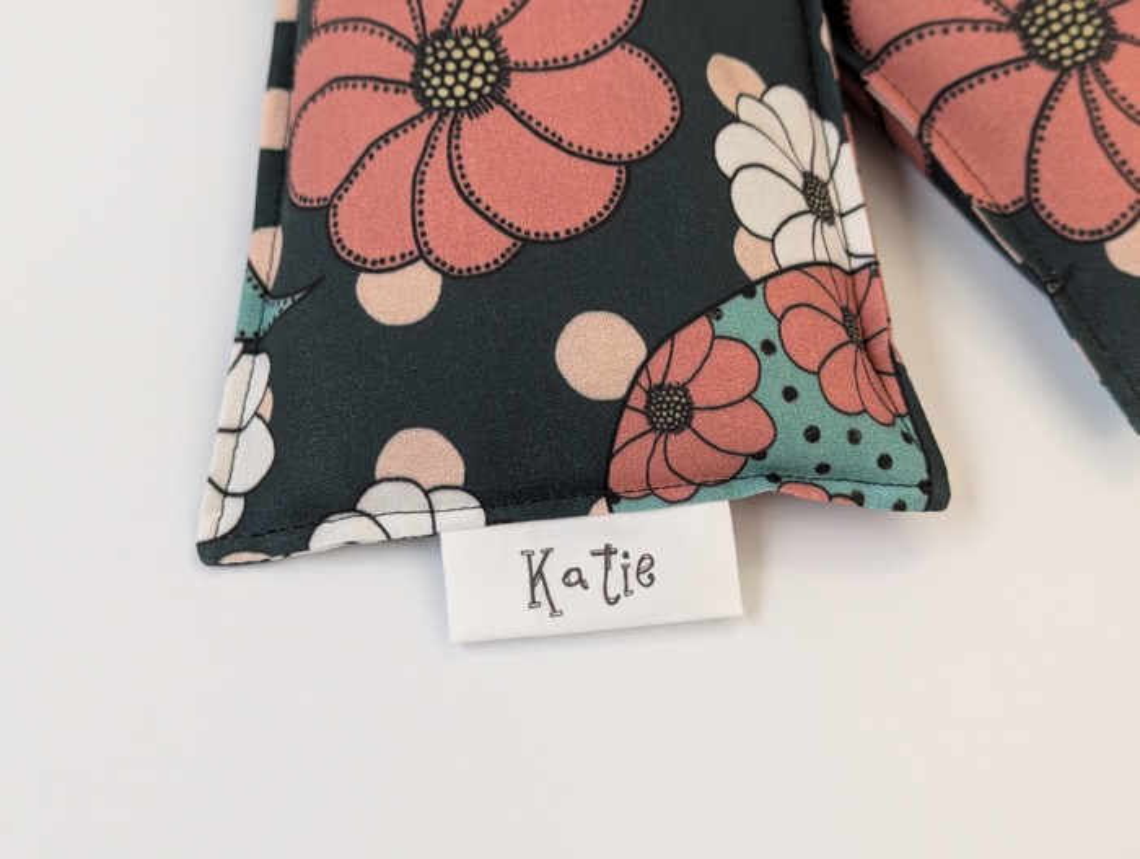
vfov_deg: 30.3
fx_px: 1583
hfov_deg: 39.6
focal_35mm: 48
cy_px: 430
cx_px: 570
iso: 150
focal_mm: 6.81
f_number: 1.85
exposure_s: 1/120
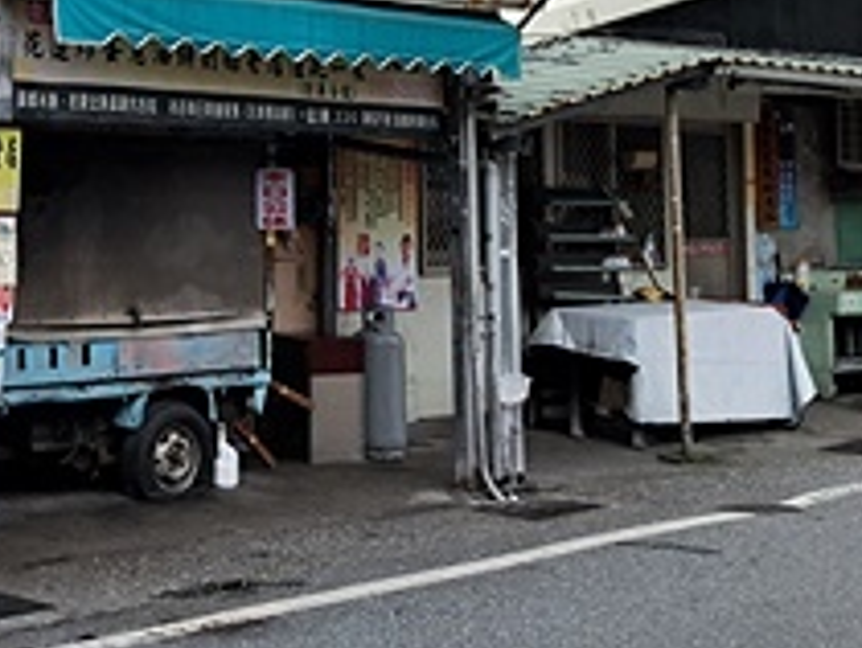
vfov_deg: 19.2
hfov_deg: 25.0
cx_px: -57
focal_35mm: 73
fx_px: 1820
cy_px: -98
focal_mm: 5.23
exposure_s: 1/60
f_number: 1.8
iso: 50
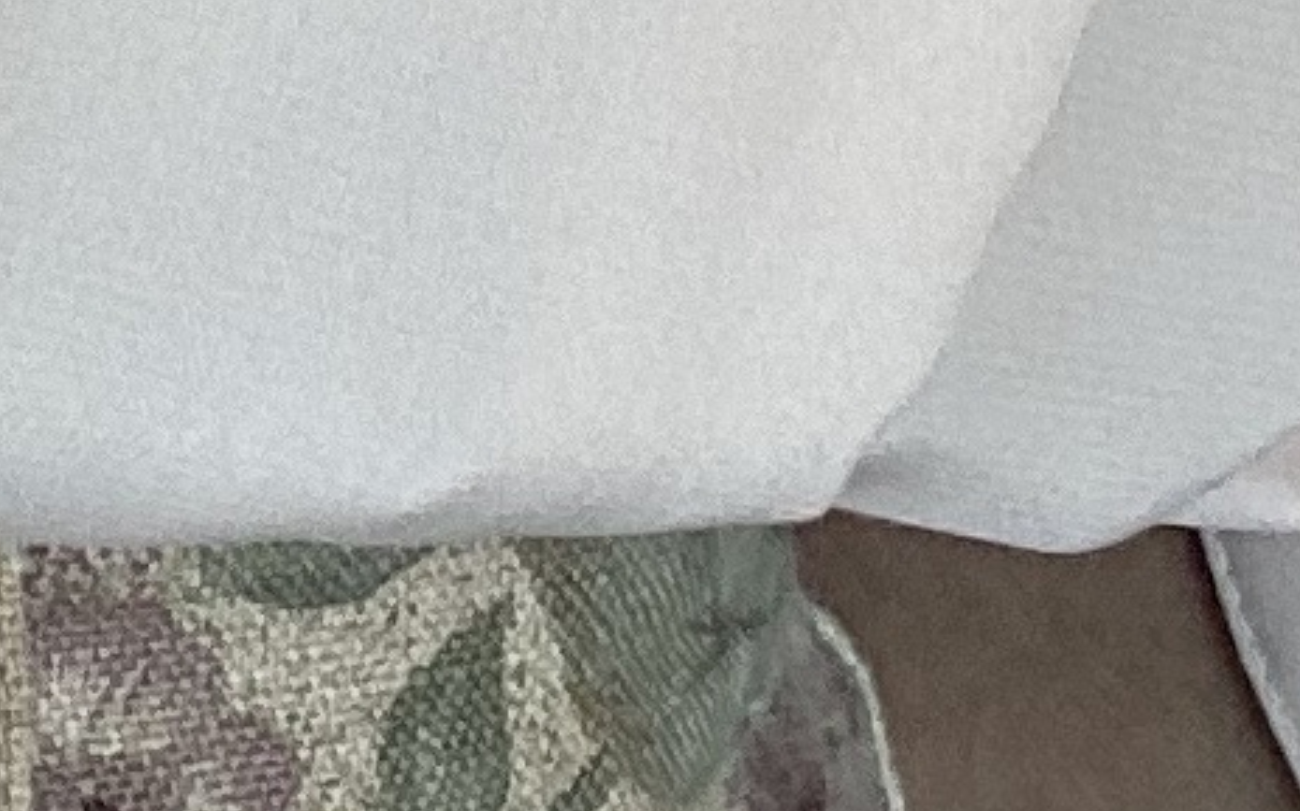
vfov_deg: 5.8
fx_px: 7508
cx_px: -747
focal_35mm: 212
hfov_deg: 9.6
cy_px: -1642
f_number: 2.2
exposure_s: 1/122
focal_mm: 2.71
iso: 64
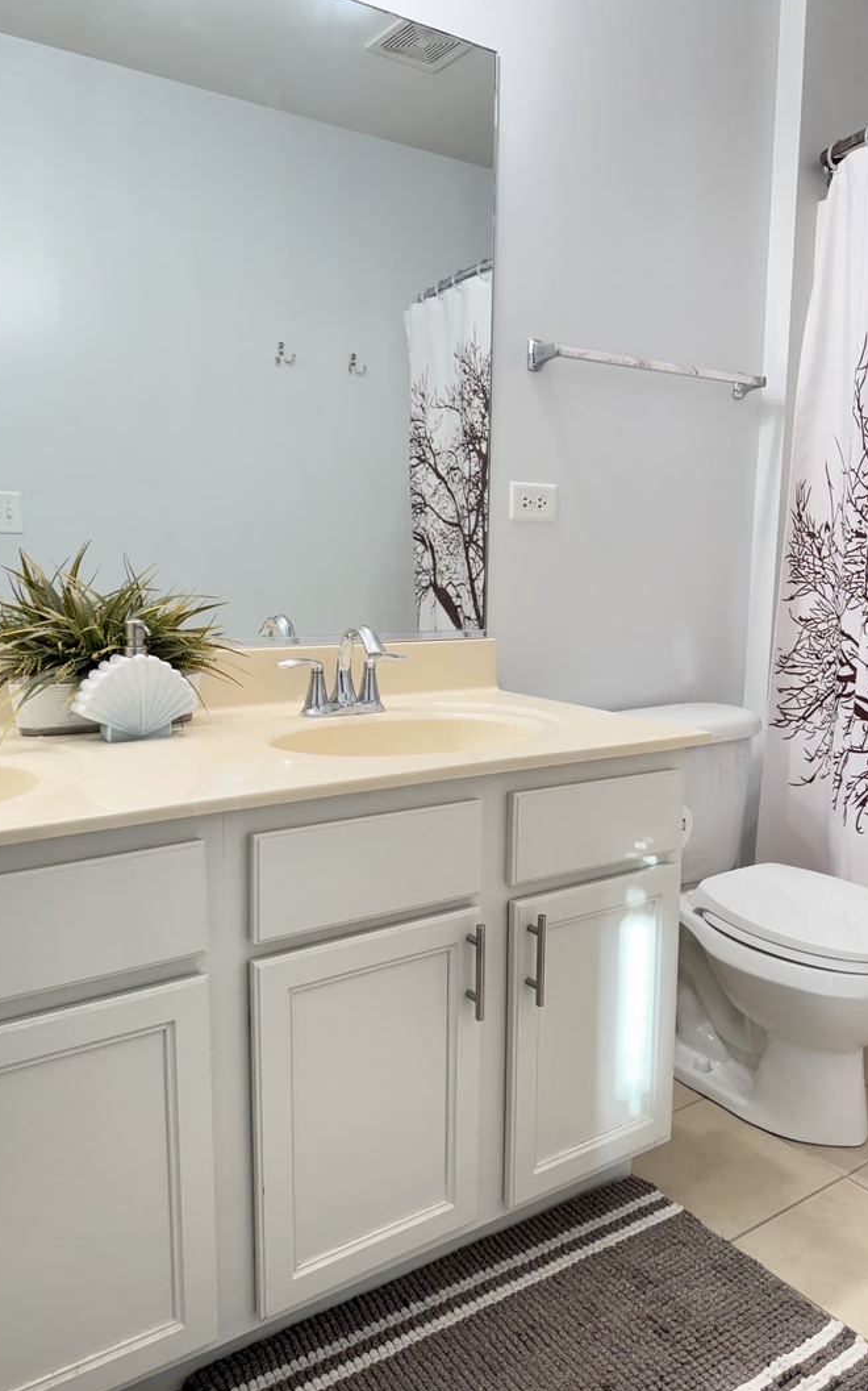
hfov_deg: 47.6
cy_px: 684
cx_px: 450
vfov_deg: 70.4
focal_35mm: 26
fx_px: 985
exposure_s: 1/120
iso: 200
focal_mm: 6.76
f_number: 1.78
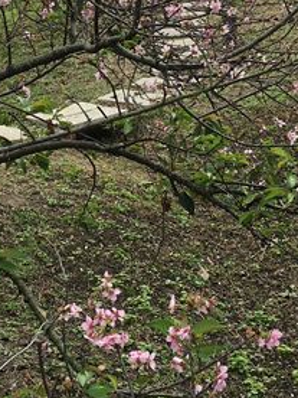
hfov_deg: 17.4
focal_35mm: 84
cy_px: 97
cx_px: 48
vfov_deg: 23.0
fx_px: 964
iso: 25
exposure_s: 1/398
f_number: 2.2
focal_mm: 4.15
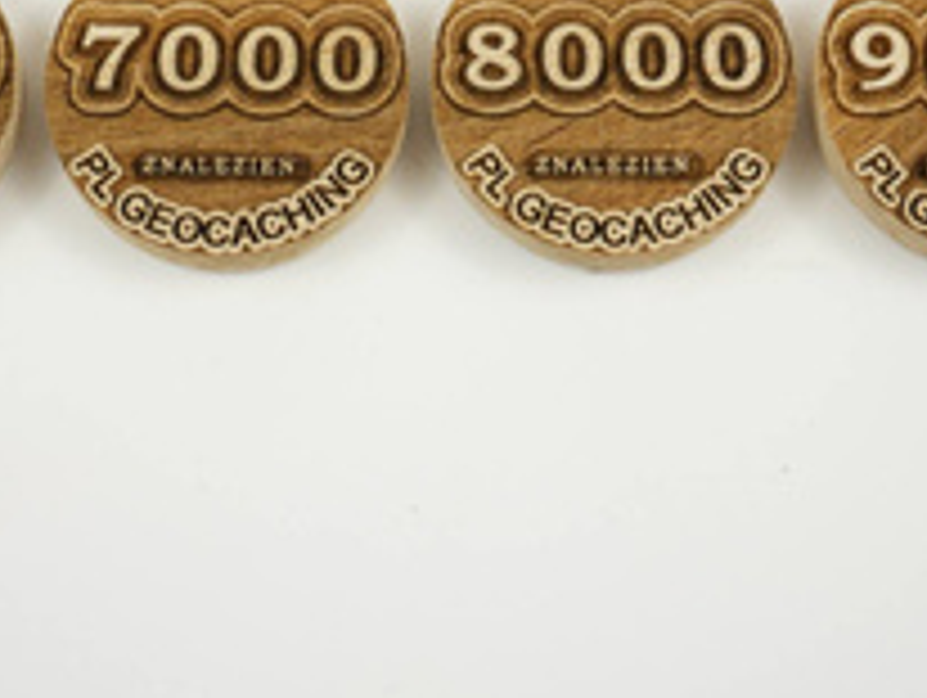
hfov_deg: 25.0
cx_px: 414
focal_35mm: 78
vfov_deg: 18.7
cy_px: 119
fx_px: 2091
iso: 200
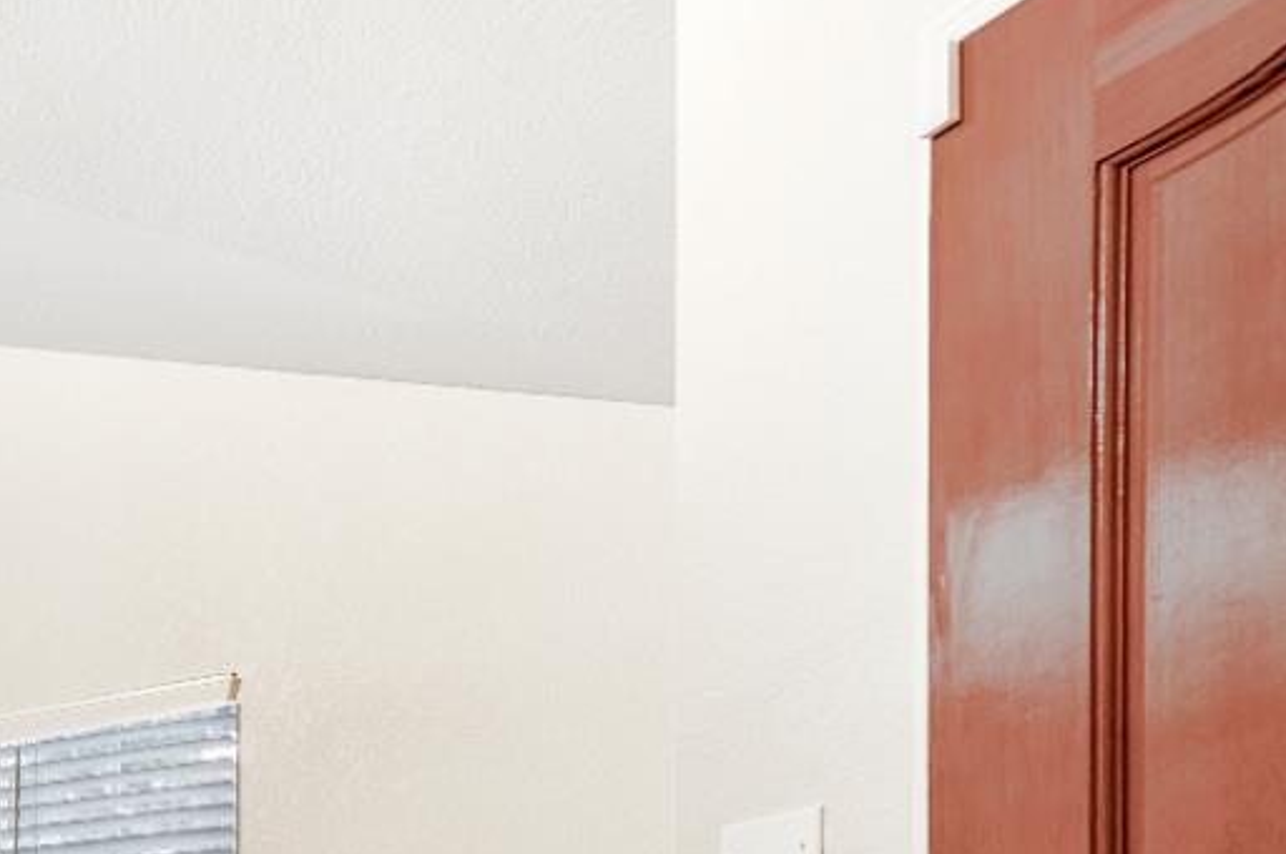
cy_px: 1192
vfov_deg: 26.2
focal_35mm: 41
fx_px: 1463
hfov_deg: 31.7
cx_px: -507
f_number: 4
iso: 400
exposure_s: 1/60
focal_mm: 14
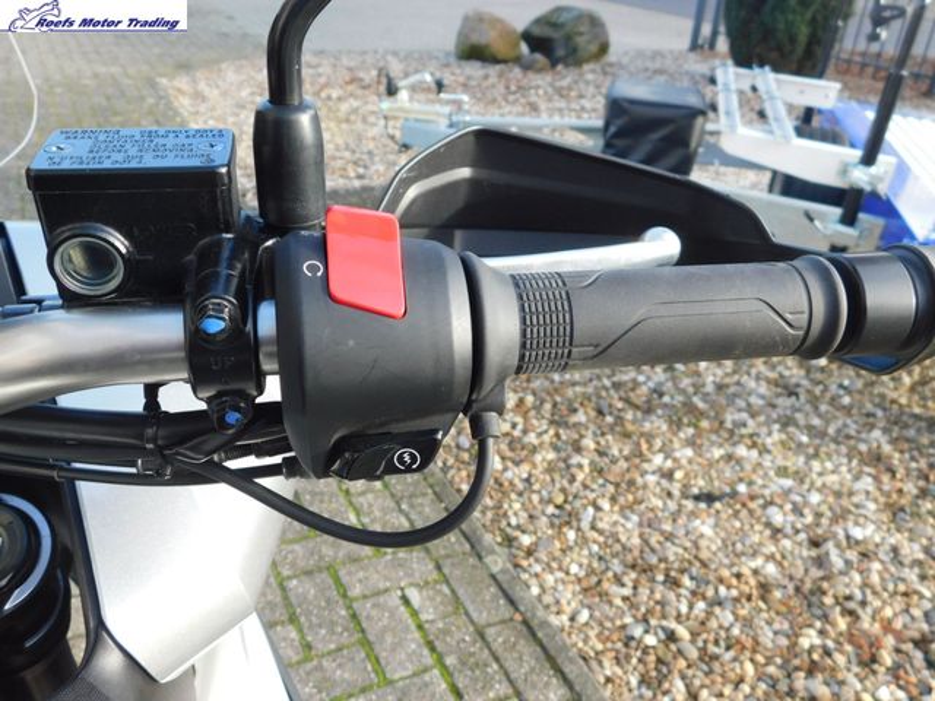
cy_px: 350
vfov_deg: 46.8
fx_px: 810
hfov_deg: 60.0
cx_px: 468
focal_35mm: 30
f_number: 3.2
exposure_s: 1/100
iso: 125
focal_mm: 5.3
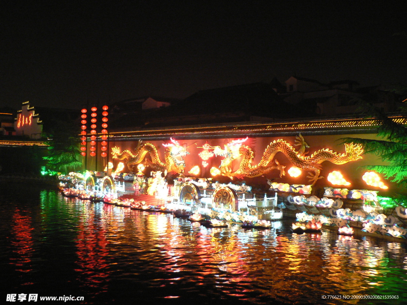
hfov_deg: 45.8
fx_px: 482
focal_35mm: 41
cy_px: 152
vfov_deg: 35.1
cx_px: 204
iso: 200
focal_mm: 6.8
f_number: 2.8
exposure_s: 1/5
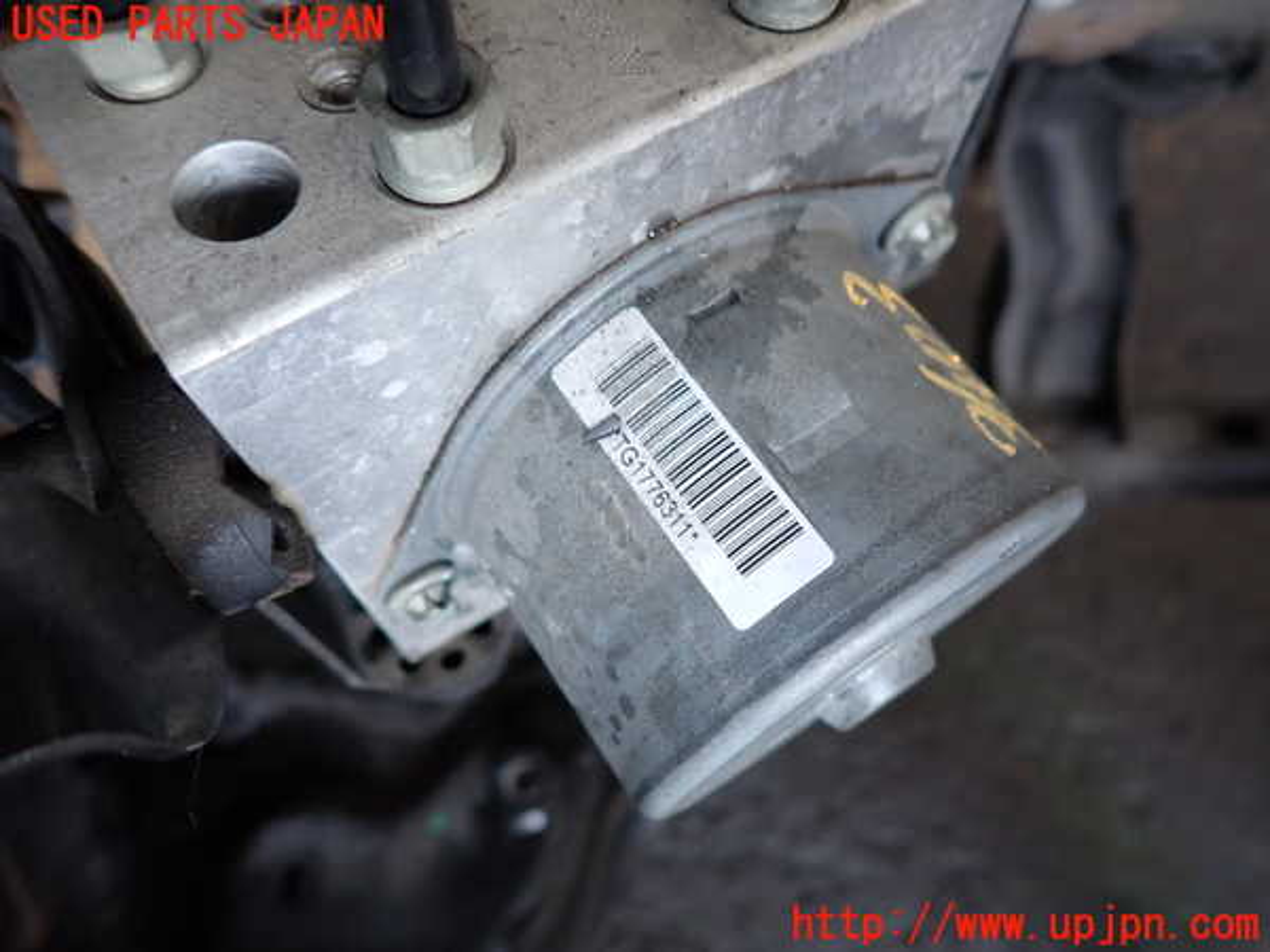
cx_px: 635
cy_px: 476
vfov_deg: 54.9
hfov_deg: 69.4
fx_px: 917
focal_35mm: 25
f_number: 2
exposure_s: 1/60
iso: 200
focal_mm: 4.5
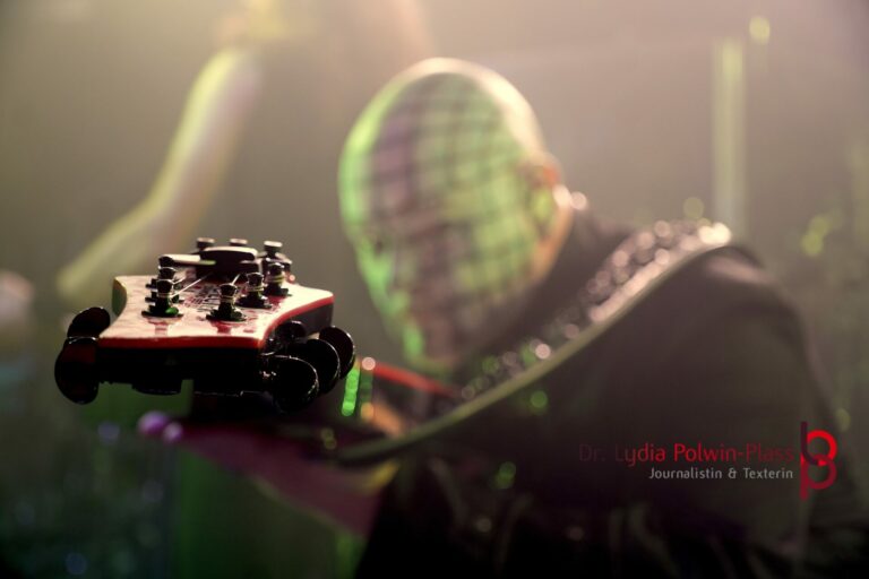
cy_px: 290
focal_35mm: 69
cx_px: 434
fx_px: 1665
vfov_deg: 19.7
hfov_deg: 29.2
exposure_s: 1/80
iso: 640
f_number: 4.5
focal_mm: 46
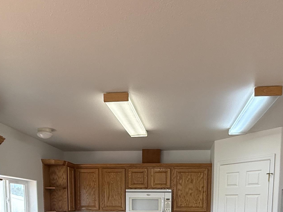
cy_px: 234
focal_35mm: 34
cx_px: 159
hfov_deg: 53.8
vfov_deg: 35.6
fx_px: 278
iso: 160
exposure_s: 1/120
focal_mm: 2.22
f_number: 2.2
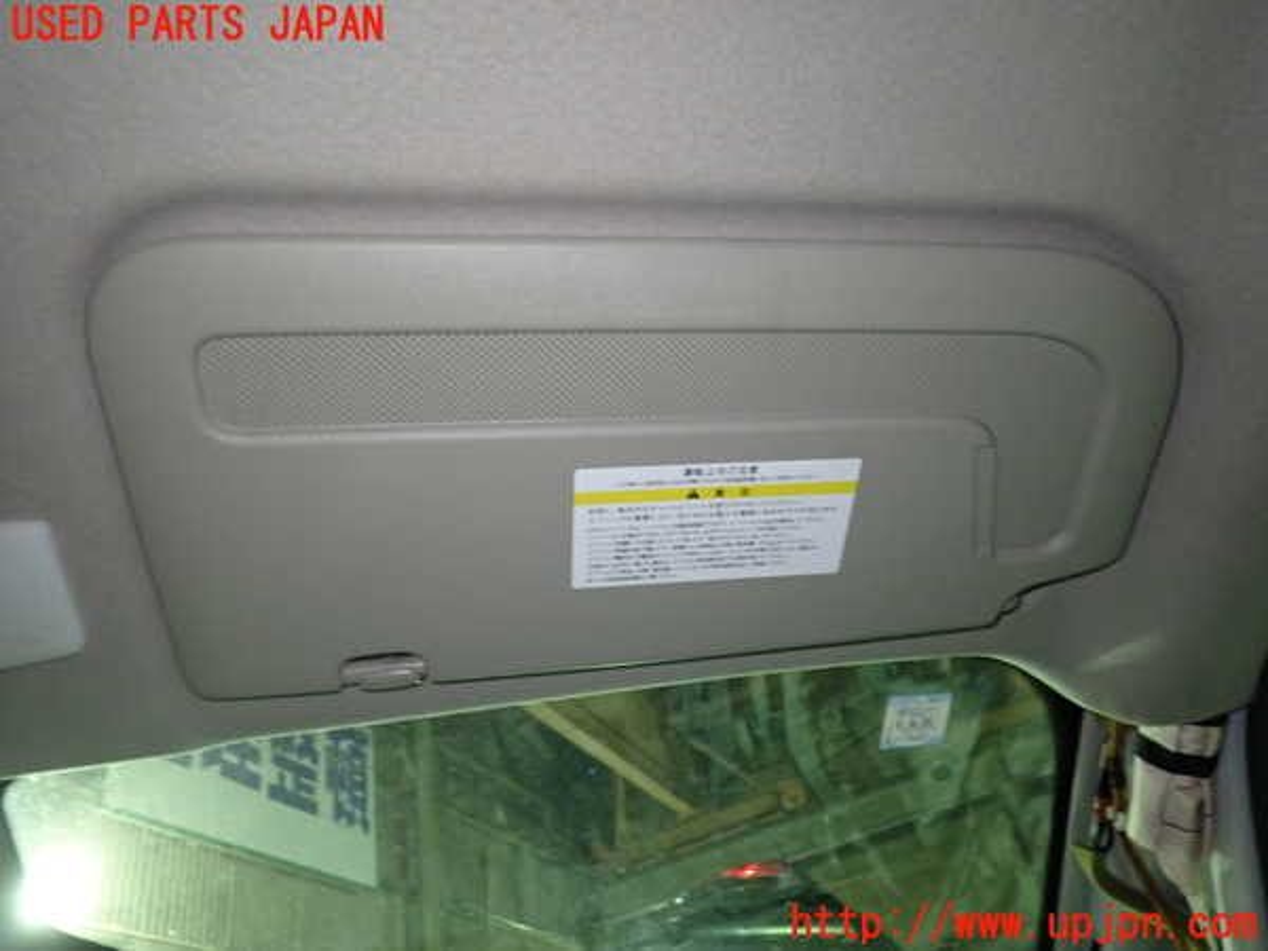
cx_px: 634
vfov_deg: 54.9
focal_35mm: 25
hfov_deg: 69.4
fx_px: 916
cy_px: 476
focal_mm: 4.5
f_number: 2
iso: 400
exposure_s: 1/30
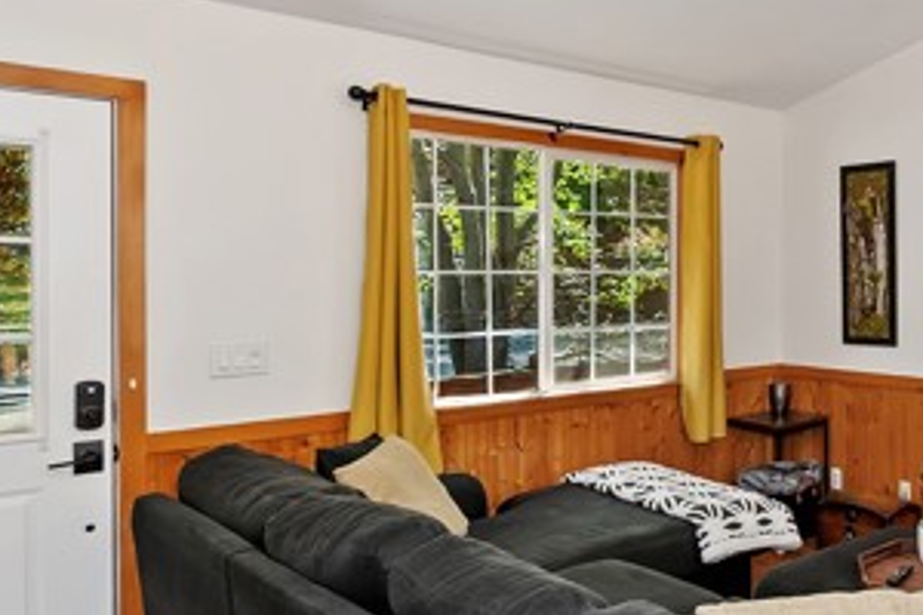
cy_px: 275
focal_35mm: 32
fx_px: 820
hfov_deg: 48.4
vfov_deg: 41.1
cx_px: 923
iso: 400
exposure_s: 1/30
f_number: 8
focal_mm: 10
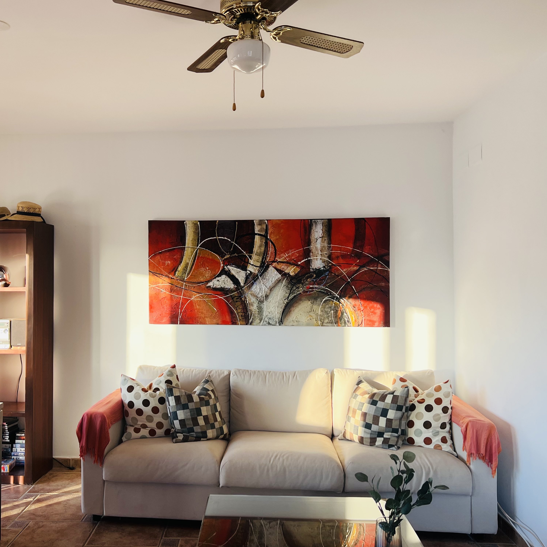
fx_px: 554
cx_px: 225
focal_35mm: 31
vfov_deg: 52.5
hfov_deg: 52.3
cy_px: 274
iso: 64
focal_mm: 5.7
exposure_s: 1/171
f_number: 1.5
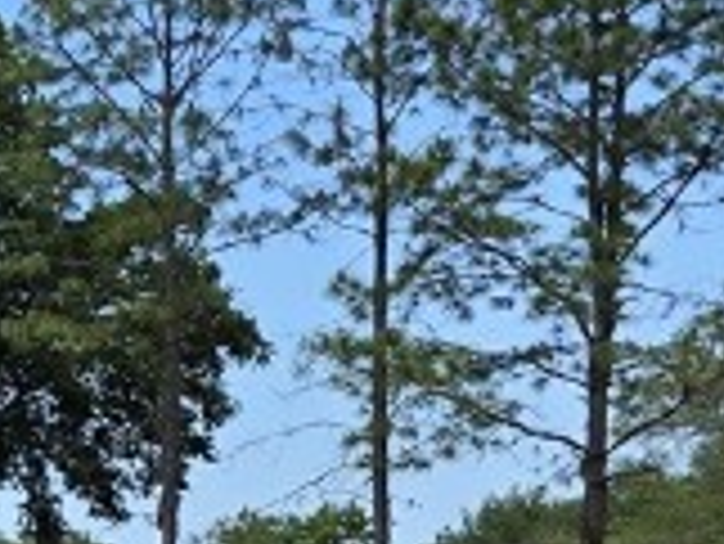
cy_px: 791
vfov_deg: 9.9
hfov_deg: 10.8
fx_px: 3056
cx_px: -1183
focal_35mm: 146
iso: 12
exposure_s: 1/799
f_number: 1.7
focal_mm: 6.3
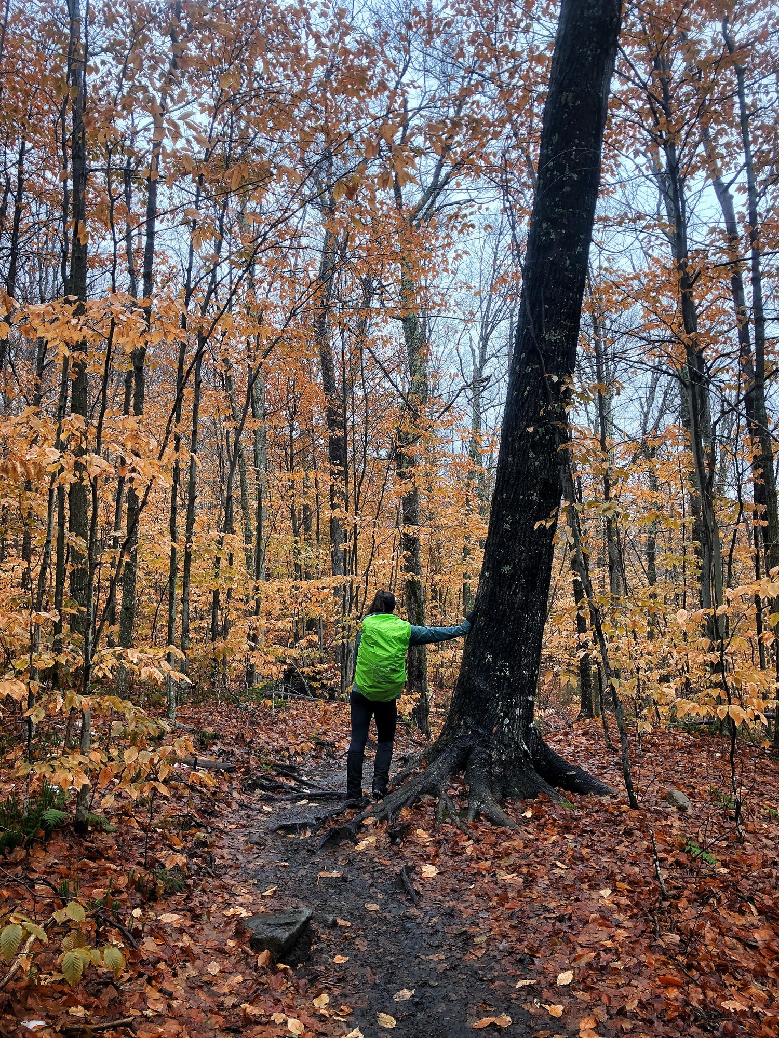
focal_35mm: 28
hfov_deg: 49.7
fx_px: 840
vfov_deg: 63.4
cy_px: 519
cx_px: 390
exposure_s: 1/120
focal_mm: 4
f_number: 1.8
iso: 40
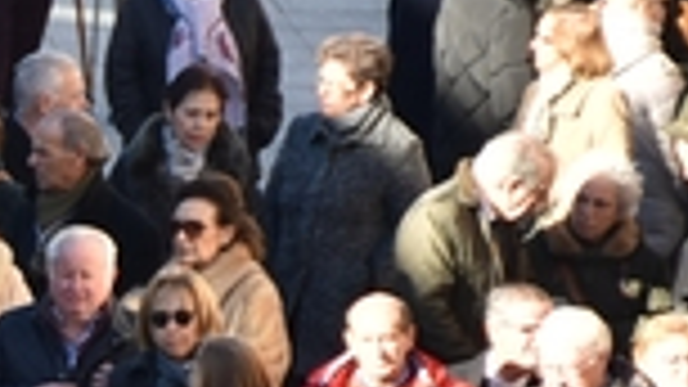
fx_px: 12642
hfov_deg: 3.1
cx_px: -1075
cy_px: 842
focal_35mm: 693
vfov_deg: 1.7
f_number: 5
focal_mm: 75
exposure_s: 1/250
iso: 250
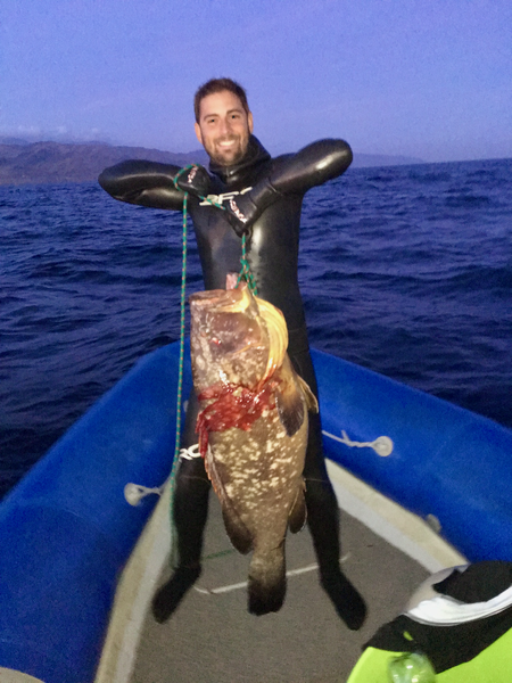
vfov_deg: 61.7
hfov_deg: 48.2
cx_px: 256
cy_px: 342
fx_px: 572
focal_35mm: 29
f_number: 2.2
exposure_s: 1/17
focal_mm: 4.15
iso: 640
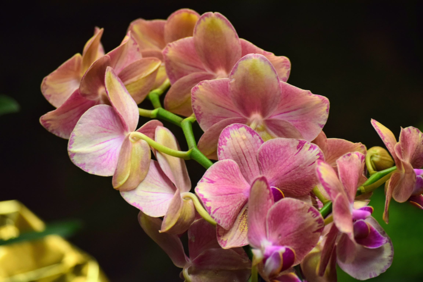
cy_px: 141
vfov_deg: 8.7
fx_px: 1850
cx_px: 212
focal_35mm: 158
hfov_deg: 13.0
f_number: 4.5
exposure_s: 1/40
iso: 400
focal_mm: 105
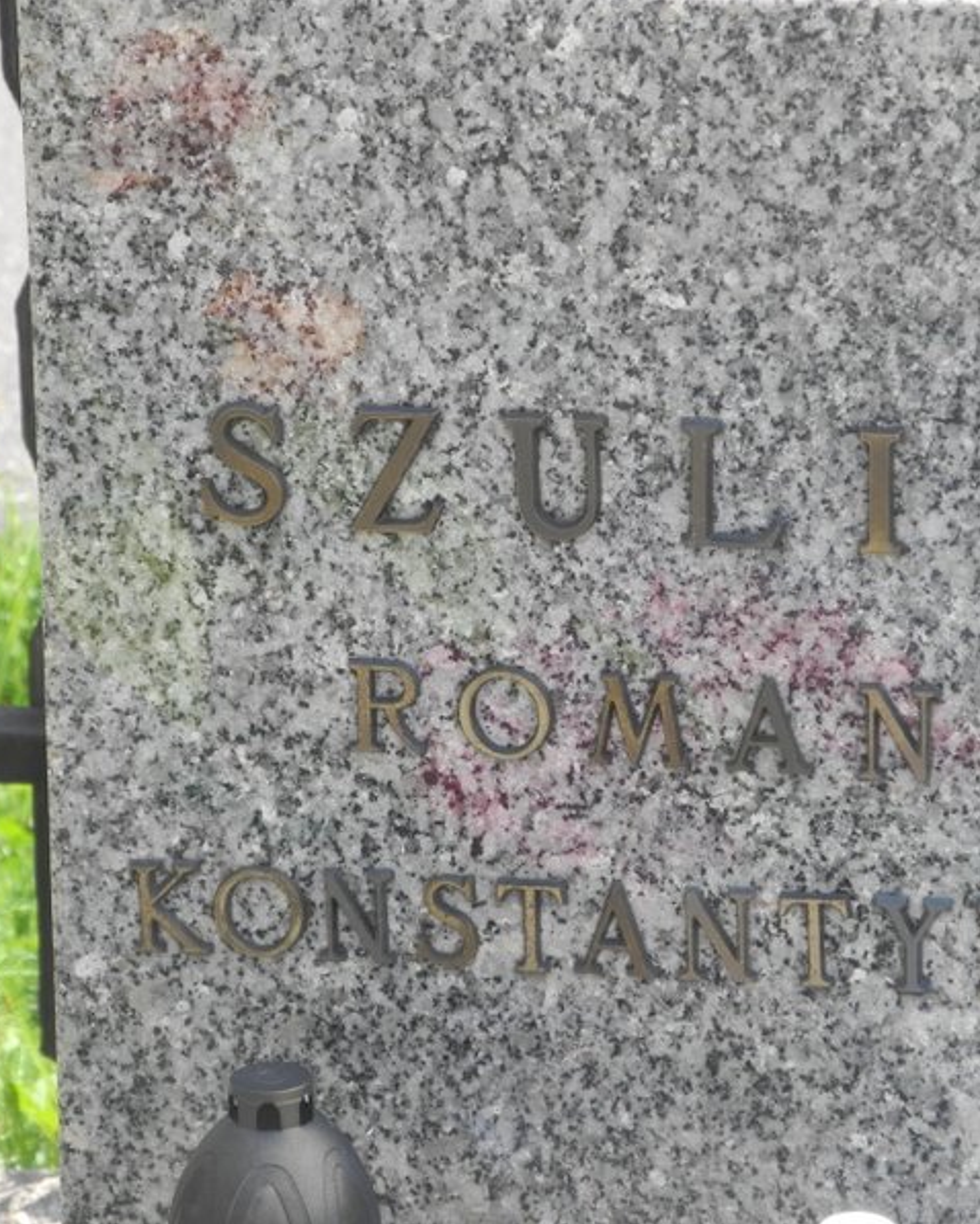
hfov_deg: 7.7
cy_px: 611
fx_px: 7247
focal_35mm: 200
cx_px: 595
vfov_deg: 9.7
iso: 100
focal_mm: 32.6
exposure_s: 1/125
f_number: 5
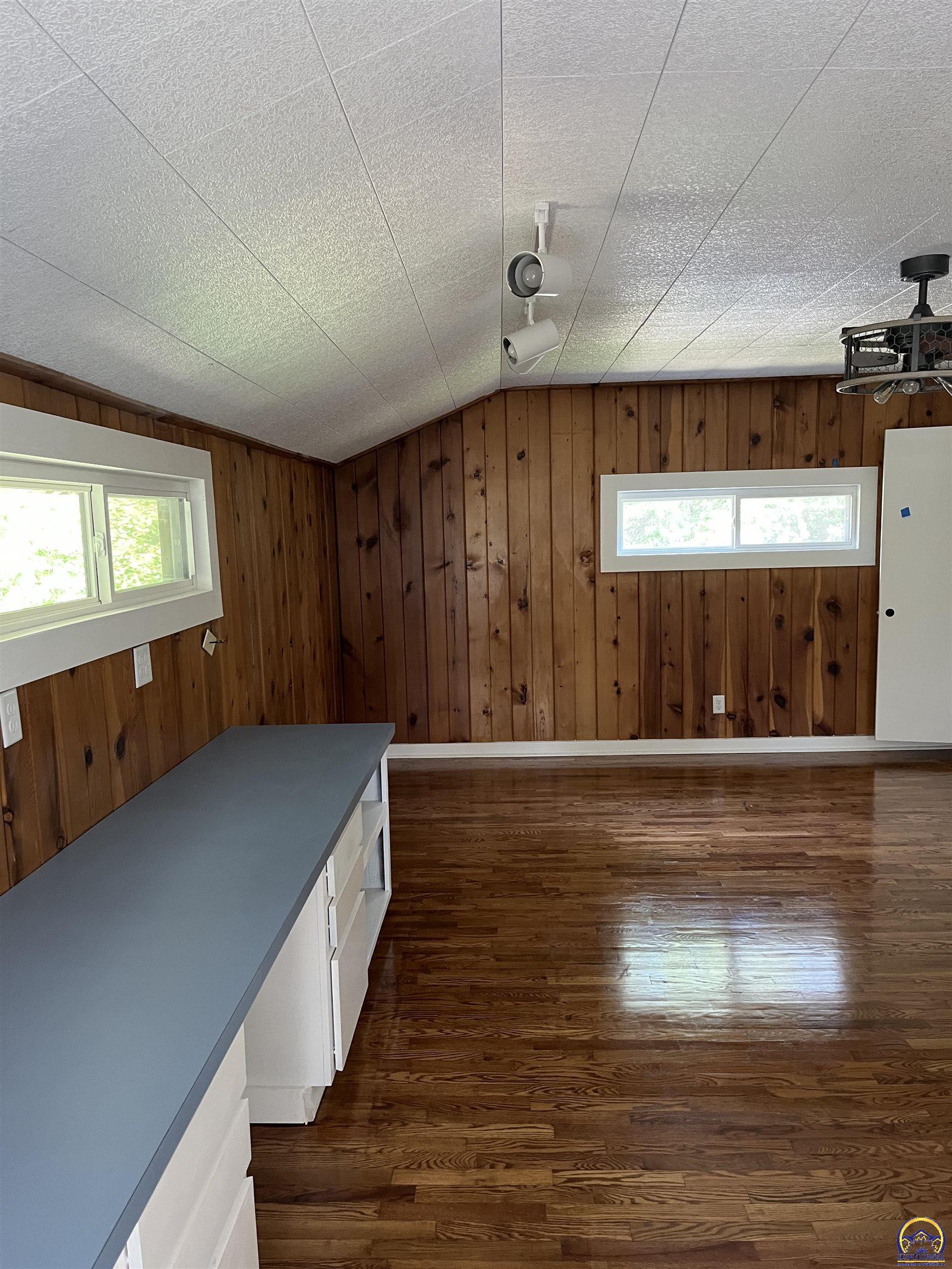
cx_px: 476
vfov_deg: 67.3
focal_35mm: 26
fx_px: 953
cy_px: 634
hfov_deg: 53.1
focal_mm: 5.1
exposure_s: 1/60
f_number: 1.6
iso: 250
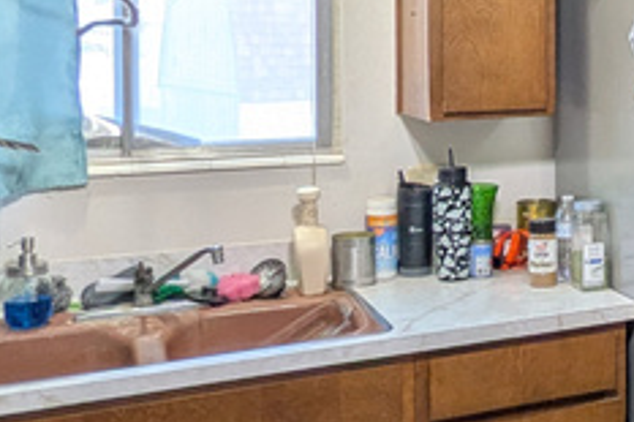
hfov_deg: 27.0
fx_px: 1126
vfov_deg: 20.9
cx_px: 803
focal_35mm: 64
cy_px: 76
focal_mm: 1.83
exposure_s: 1/40
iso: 77
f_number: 2.2
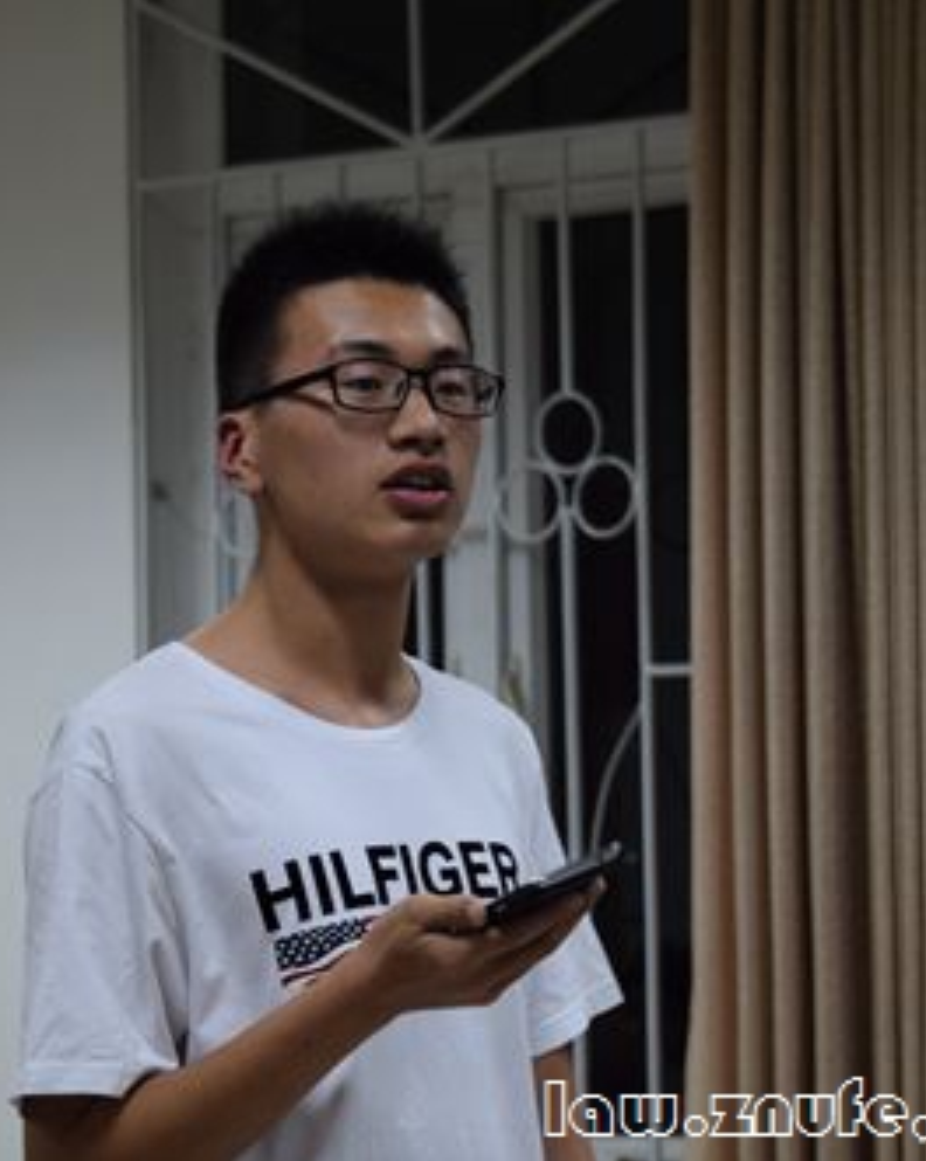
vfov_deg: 14.6
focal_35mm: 132
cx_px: 351
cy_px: 580
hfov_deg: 11.7
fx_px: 4530
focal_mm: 62
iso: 400
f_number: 4.8
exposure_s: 1/20
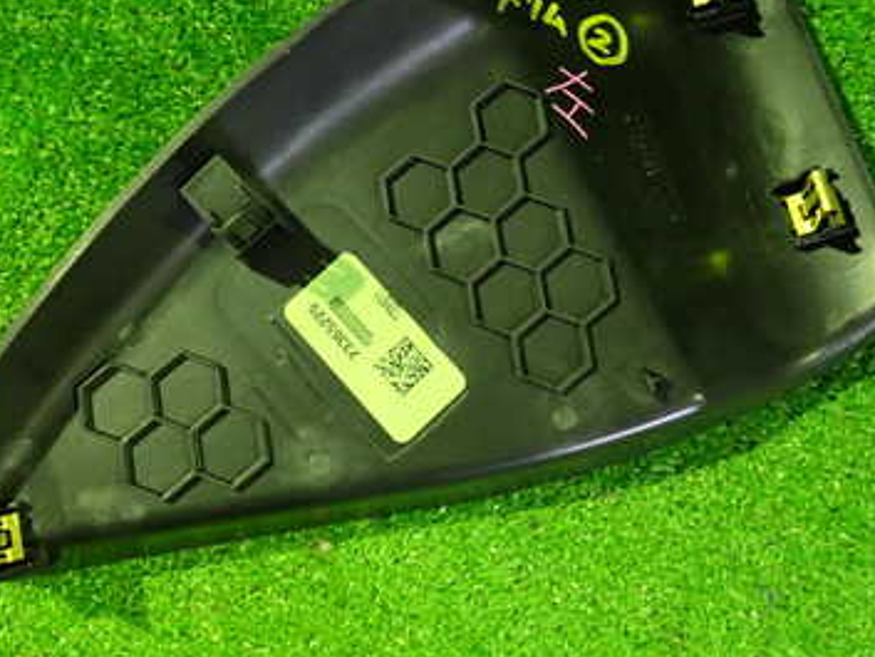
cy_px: 191
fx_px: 1290
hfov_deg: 37.5
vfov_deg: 28.3
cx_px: 439
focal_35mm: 51
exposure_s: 1/15
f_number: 2.3
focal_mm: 5.4
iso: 800
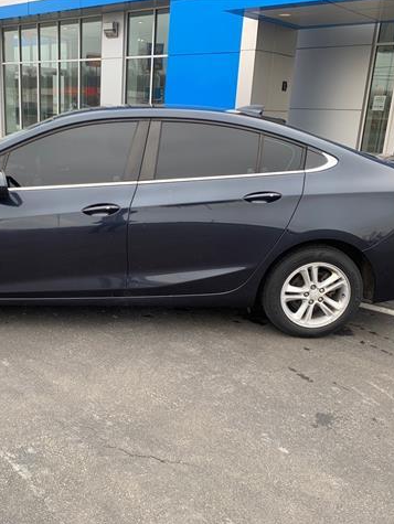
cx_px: 106
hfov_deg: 39.8
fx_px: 530
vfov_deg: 52.6
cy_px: 261
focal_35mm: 35
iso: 25
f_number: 1.8
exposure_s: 1/163
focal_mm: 4.25
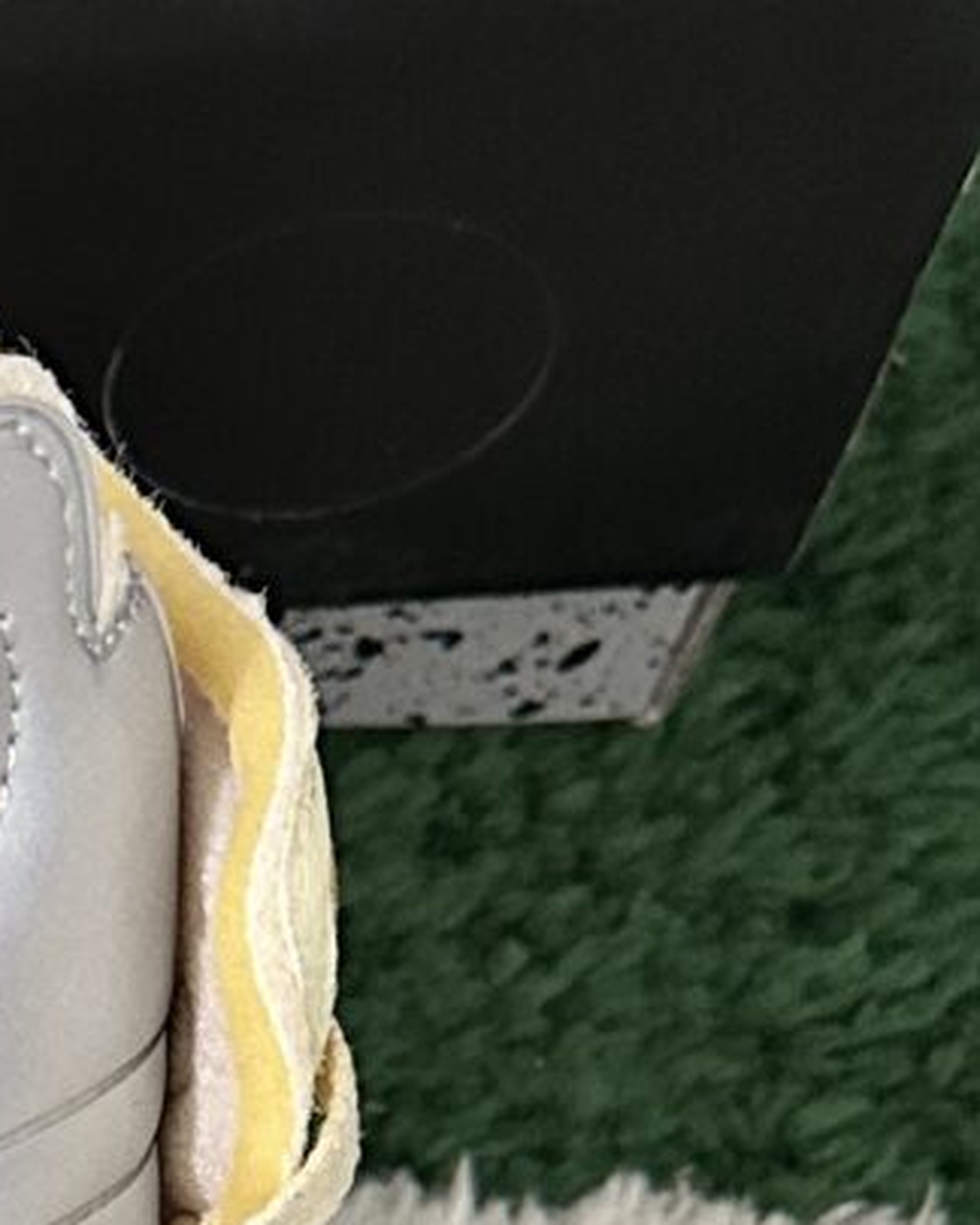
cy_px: 1636
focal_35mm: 148
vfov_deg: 12.6
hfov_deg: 9.8
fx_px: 5366
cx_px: -856
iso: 500
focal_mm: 6.86
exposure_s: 1/50
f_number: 1.78
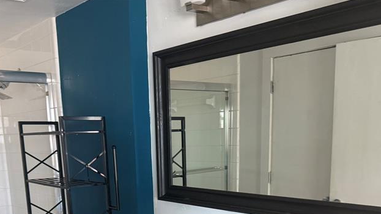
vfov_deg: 25.7
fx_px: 434
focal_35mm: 43
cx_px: 172
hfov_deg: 47.3
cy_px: 232
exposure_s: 1/60
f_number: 1.78
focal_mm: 6.76
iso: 400
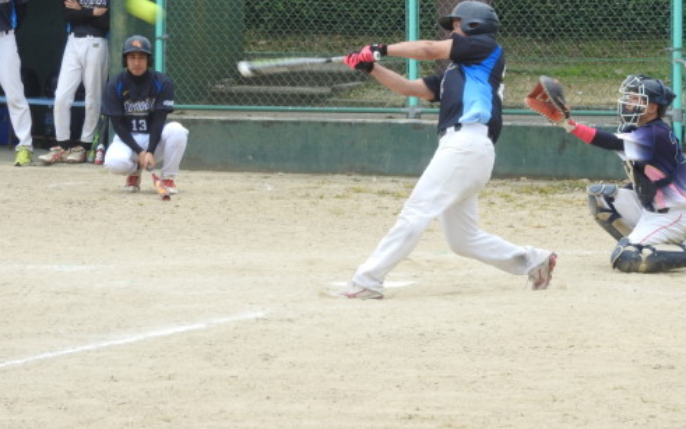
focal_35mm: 259
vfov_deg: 5.1
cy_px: 190
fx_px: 4843
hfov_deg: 8.1
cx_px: 400
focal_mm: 35.8
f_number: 5.3
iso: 100
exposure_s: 1/200
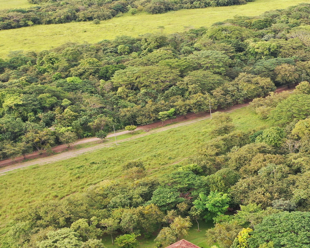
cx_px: 336
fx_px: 615
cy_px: 175
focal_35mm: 67
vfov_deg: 22.7
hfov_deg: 26.2
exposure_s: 1/80
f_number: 3.5
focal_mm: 10.26
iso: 100
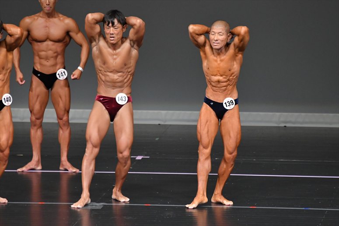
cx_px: 170
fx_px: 3530
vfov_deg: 3.7
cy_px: 113
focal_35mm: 375
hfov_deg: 5.5
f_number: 5.6
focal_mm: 250
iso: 4000
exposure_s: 1/400
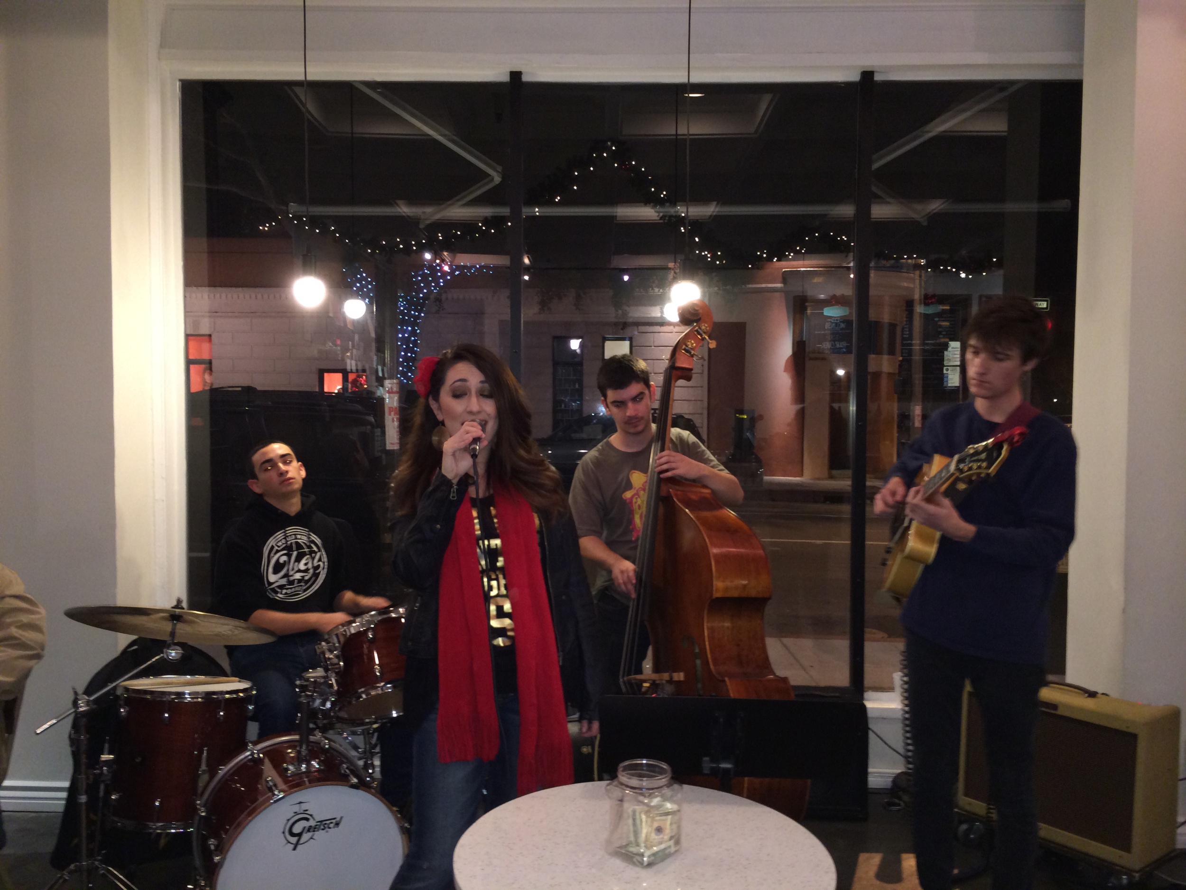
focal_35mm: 30
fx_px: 1028
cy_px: 445
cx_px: 593
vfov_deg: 46.8
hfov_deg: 60.0
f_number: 2.2
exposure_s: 1/16
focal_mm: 4.12
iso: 160
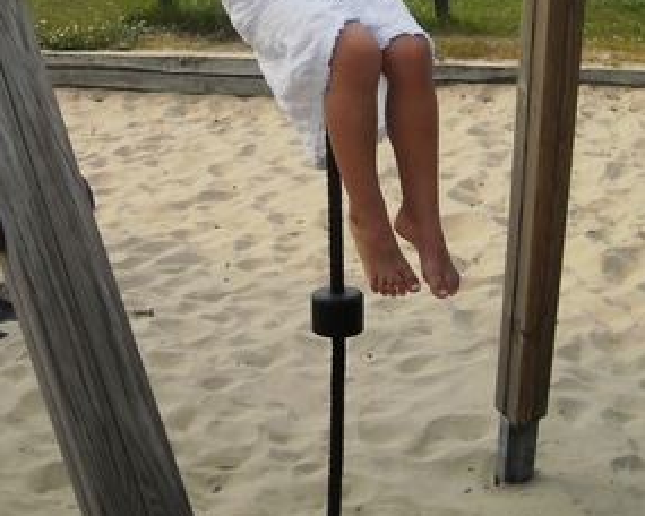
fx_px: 1374
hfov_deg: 26.4
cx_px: 272
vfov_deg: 20.0
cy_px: -95
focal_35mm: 72
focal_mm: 5.7
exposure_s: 1/250
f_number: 5.6
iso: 95
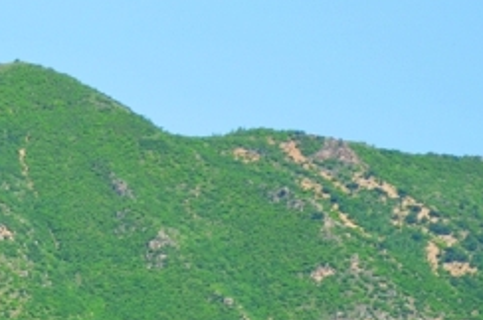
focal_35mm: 271
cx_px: -69
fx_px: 3626
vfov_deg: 5.0
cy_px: 417
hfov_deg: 7.6
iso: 100
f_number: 5.6
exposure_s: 1/320
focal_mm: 55
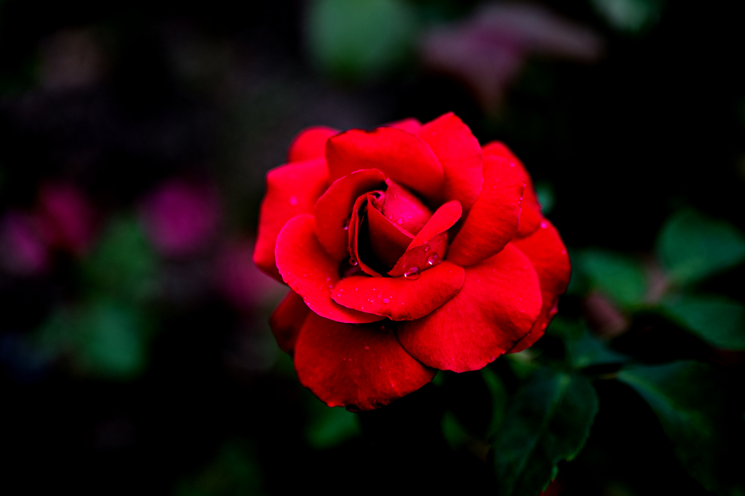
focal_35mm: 70
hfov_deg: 28.8
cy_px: 248
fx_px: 1448
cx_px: 372
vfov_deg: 19.5
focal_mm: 70
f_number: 2.8
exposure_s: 1/400
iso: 100
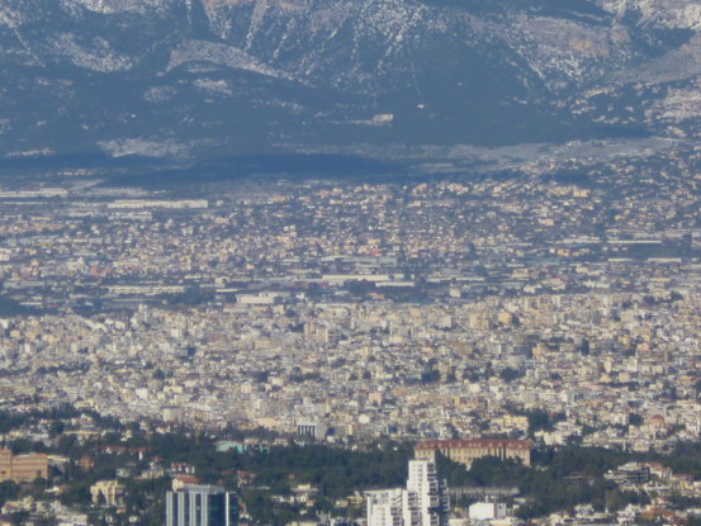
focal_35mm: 389
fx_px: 7879
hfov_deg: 5.1
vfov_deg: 3.8
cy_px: 110
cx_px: 303
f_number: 5.8
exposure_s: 1/640
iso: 80
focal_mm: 37.4
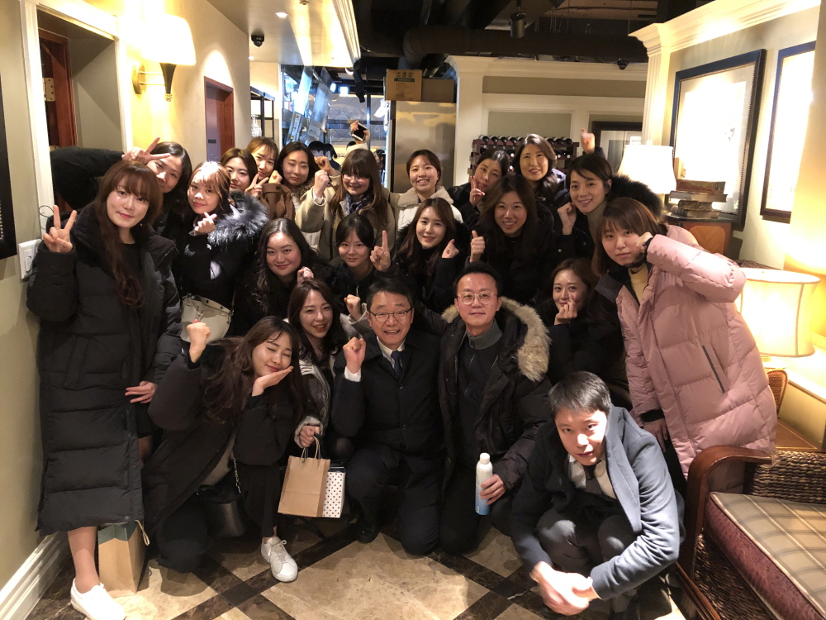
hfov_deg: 63.4
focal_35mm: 28
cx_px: 413
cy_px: 310
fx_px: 668
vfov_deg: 49.7
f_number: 1.8
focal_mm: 3.99
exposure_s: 1/4
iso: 160
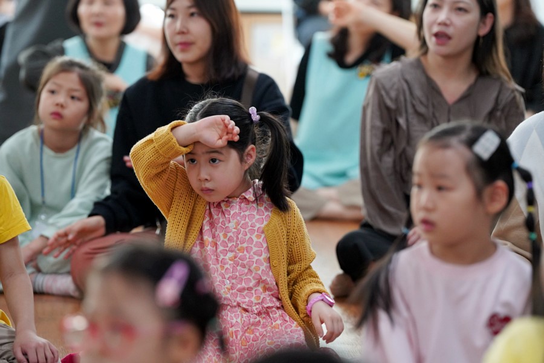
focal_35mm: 200
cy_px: 182
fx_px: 3022
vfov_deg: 6.9
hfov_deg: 10.3
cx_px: 272
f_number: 4
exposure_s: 1/250
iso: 2500
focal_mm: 200
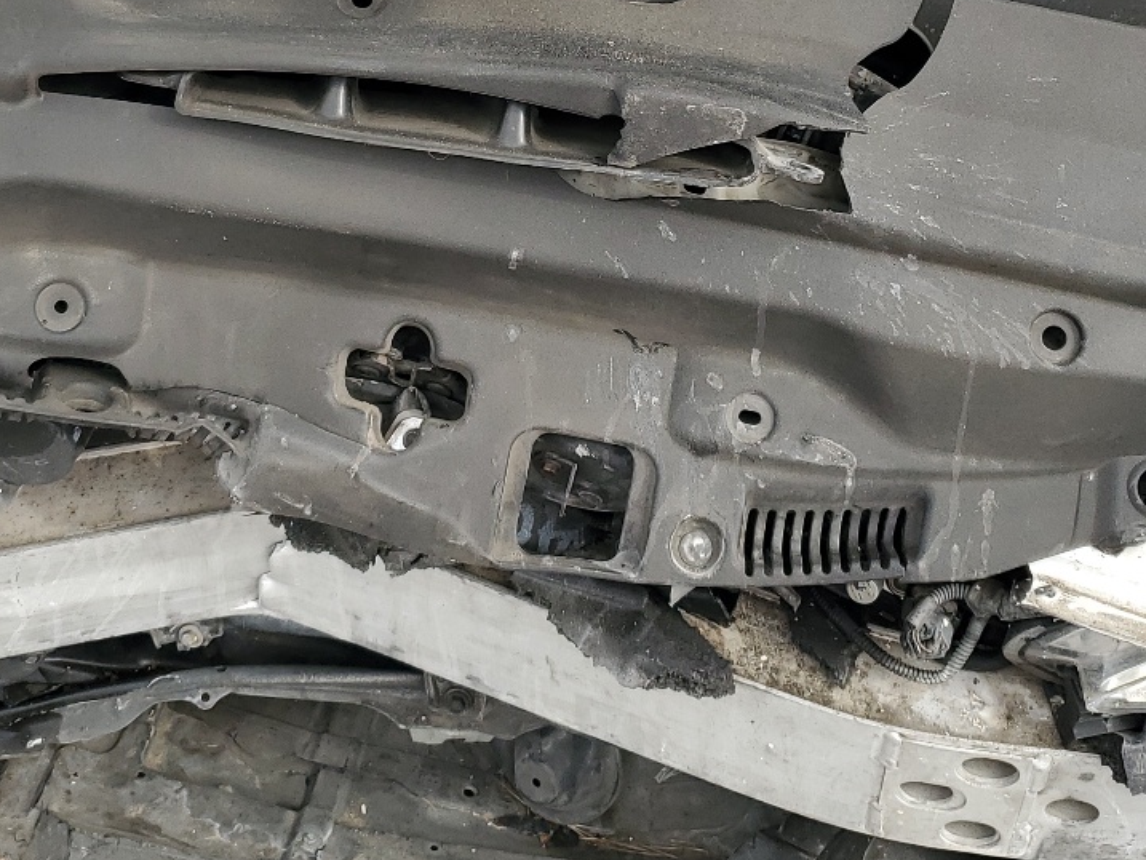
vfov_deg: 24.4
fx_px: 1920
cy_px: 59
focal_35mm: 58
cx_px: 535
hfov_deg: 33.2
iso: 50
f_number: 1.5
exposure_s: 1/1000
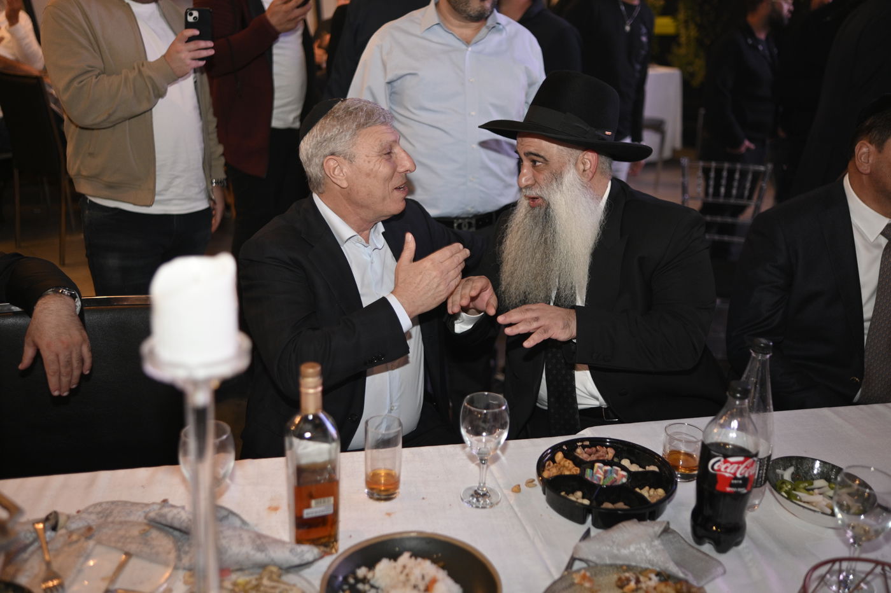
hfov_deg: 54.5
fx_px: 866
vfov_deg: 37.8
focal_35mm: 35
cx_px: 446
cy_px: 296
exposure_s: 1/200
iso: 800
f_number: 1.8
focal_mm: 35
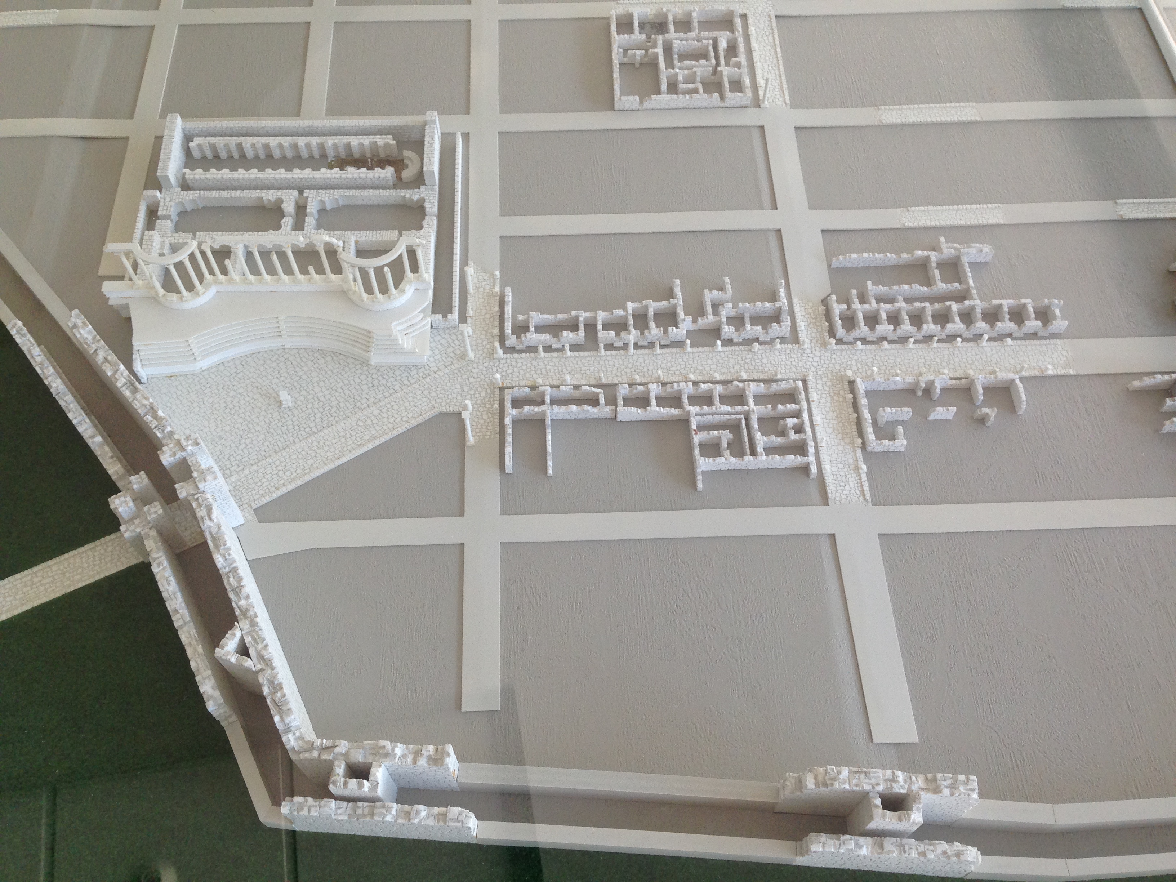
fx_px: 1121
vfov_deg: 42.9
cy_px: 441
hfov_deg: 55.4
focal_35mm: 33
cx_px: 588
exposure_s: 1/120
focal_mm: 4.12
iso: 80
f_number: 2.4
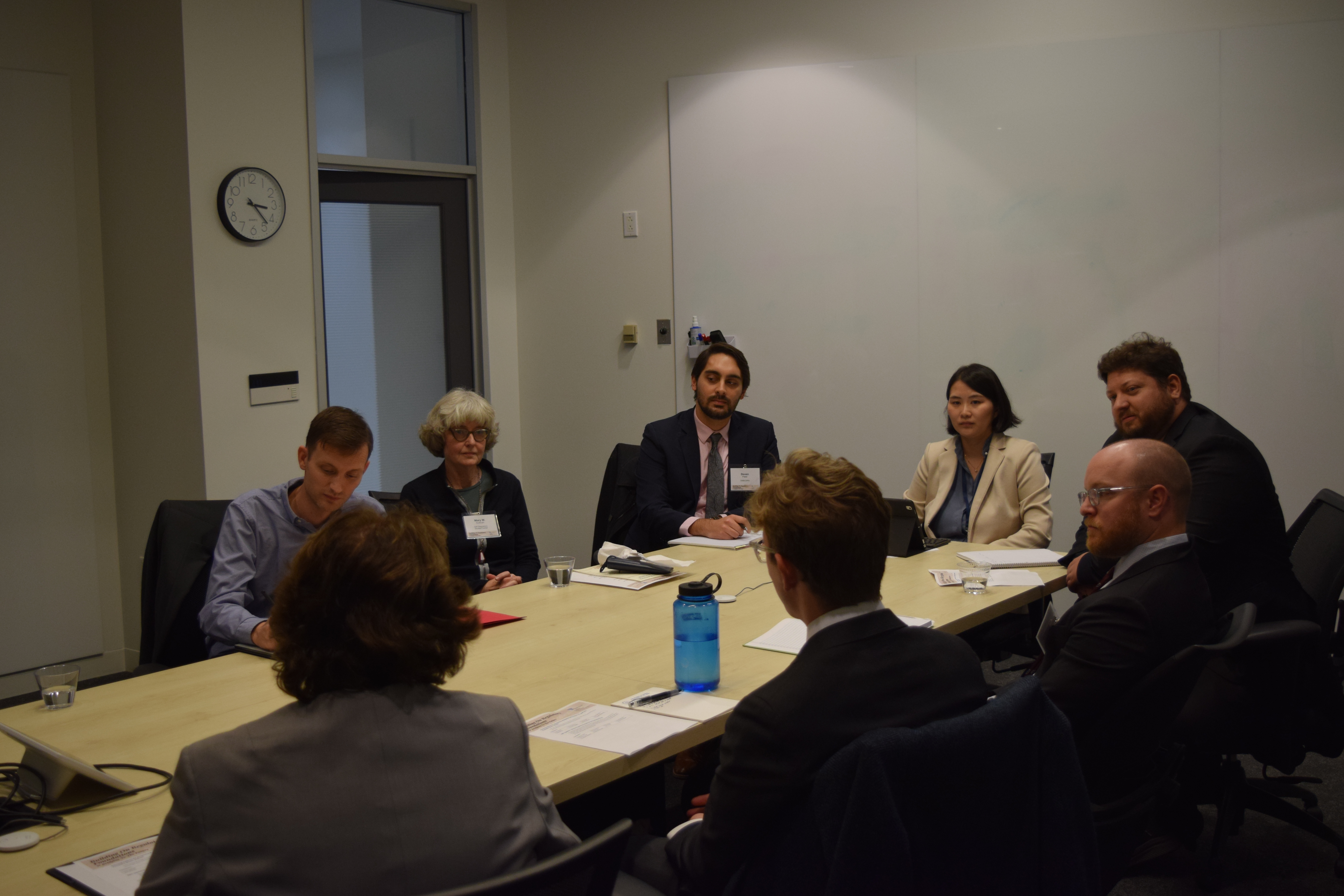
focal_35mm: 38
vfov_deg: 35.5
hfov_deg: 51.3
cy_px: 448
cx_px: 672
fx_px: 1400
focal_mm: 25
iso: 640
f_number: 4
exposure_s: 1/60
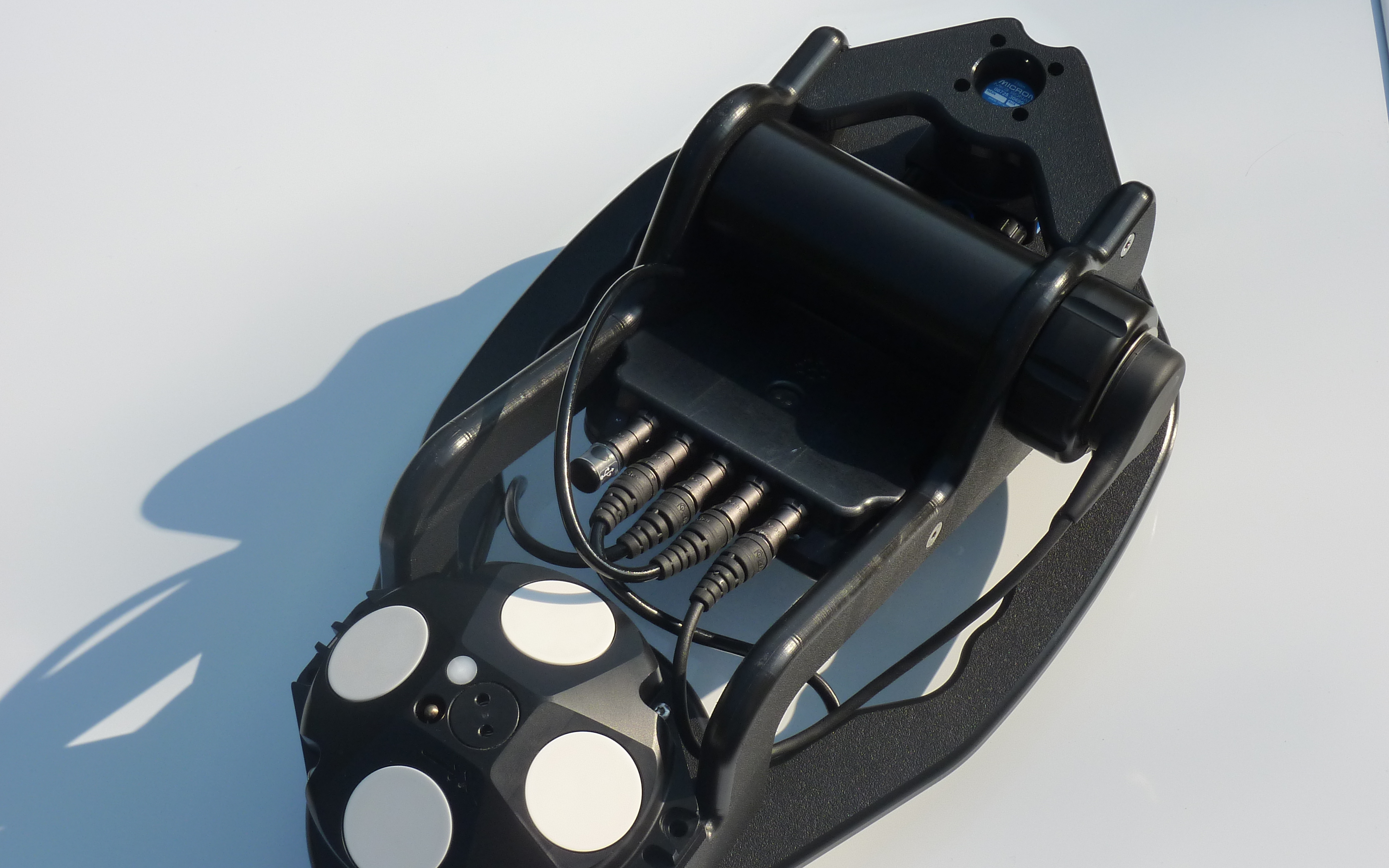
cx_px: 701
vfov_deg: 23.1
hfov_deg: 36.3
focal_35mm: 56
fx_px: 2120
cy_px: 476
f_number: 5
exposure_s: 1/500
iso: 125
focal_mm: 8.5
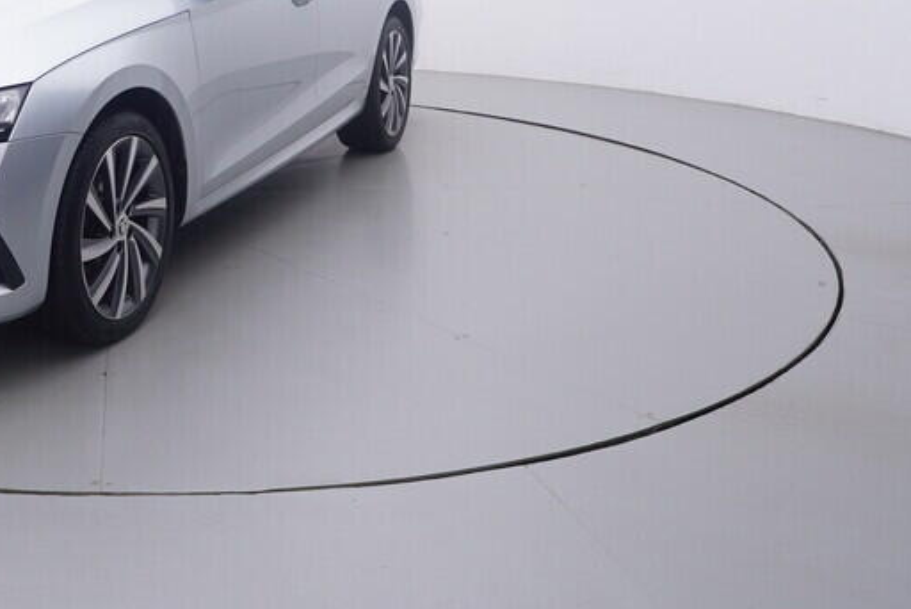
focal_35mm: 45
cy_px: 37
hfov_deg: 39.3
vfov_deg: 28.5
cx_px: 36
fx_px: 1139
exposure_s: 1/80
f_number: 5
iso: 200
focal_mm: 15
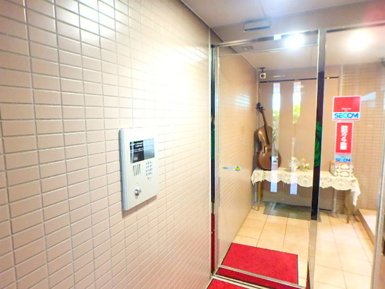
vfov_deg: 63.4
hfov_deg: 79.0
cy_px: 144
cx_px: 192
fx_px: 234
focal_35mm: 21
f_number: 3.5
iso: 1600
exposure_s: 1/8
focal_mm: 3.7
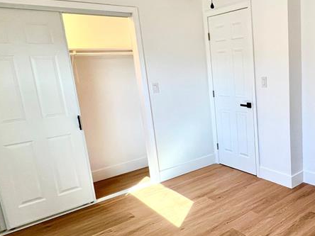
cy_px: 130
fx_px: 273
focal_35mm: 30
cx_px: 253
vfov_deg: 46.7
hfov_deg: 55.7
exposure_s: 1/120
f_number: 1.8
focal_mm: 1.57
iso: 80
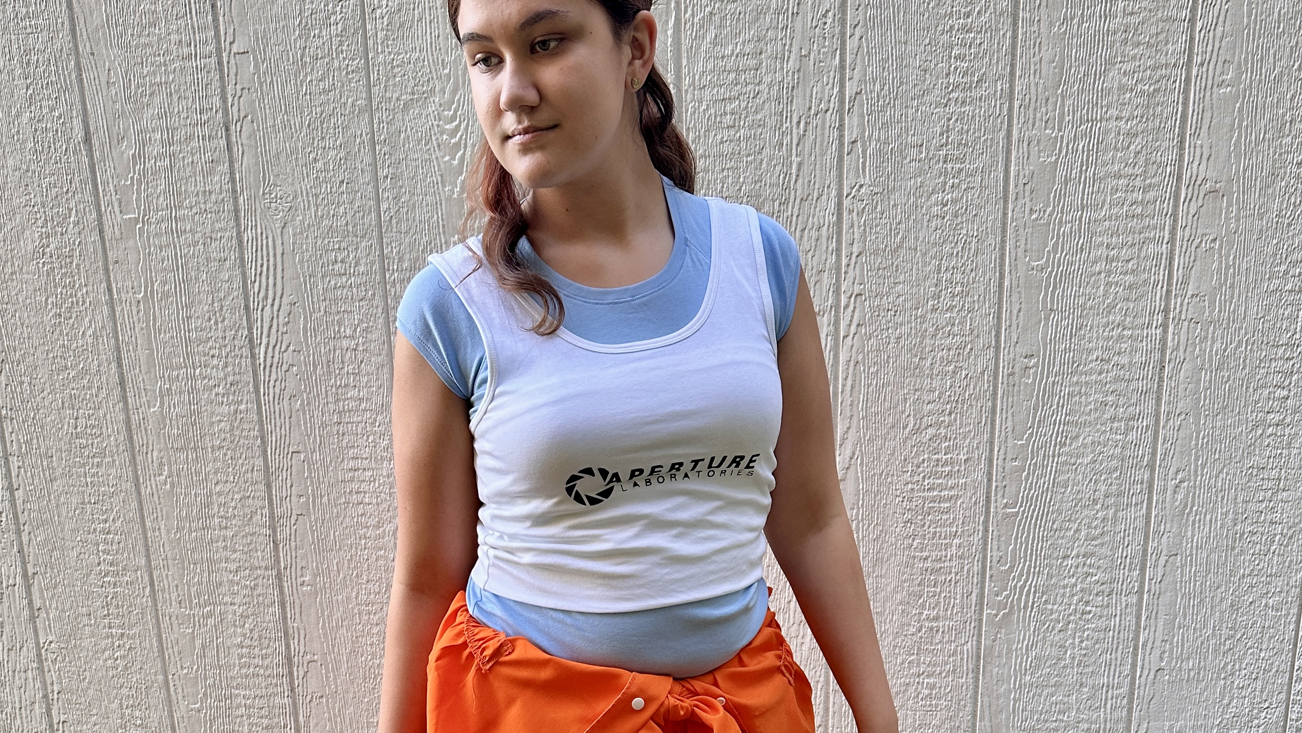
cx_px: 595
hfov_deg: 51.5
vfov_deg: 28.2
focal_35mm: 39
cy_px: 772
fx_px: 1347
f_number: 1.78
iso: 200
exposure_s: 1/121
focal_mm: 6.86
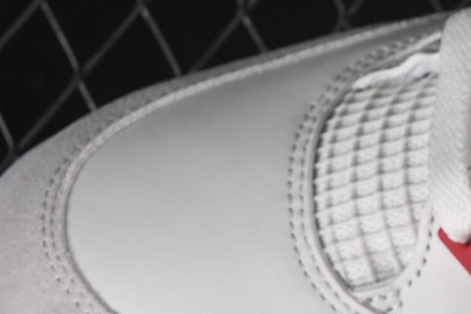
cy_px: 397
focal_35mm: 355
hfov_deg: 5.7
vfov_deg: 3.9
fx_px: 4644
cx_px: 783
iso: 160
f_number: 7.1
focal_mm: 50
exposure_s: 1/80
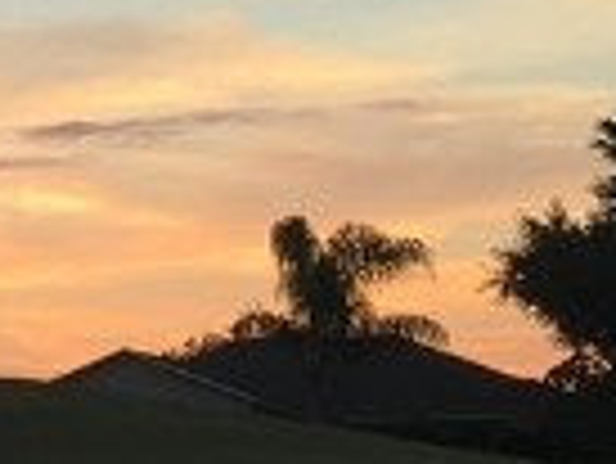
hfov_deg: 8.3
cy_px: 293
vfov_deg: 6.9
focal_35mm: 216
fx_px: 3847
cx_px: -922
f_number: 2.2
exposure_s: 1/186
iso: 25
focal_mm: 4.15
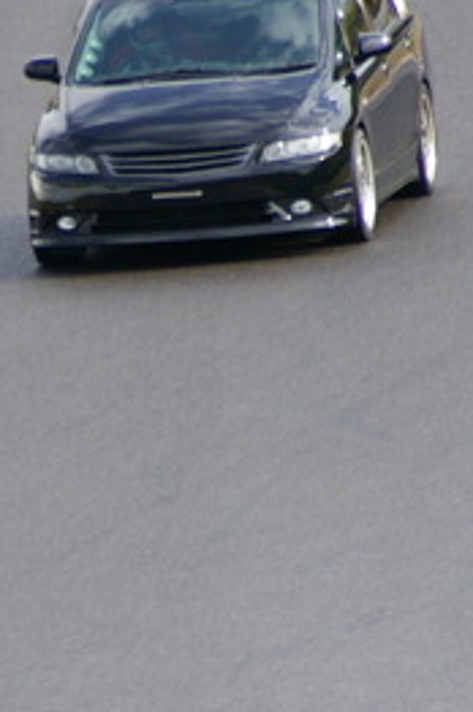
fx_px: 29006
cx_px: 152
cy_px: 215
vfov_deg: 1.4
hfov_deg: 0.9
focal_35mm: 1468
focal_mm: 250
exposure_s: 1/250
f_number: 8
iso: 200
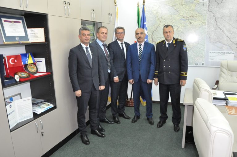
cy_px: 78
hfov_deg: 67.4
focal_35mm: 27
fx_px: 178
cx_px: 118
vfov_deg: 47.8
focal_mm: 18
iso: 3200
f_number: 5.6
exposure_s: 1/60
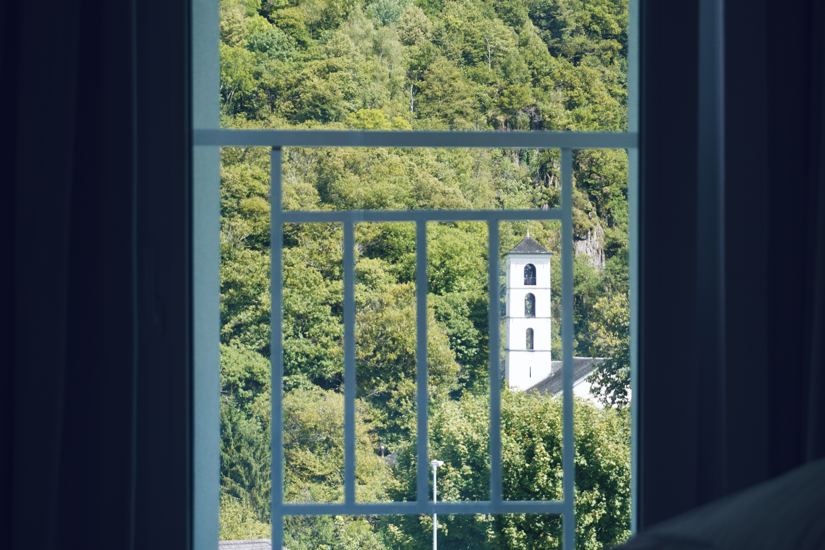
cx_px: 412
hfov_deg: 27.0
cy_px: 275
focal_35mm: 75
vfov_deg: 18.2
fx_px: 1719
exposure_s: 1/160
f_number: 5.6
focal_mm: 50
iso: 200
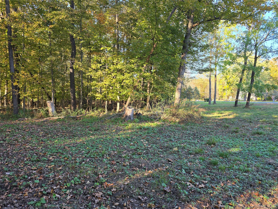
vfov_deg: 58.9
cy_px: 104
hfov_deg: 73.9
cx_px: 139
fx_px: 185
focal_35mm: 23
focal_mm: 6.3
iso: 40
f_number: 1.7
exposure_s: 1/180
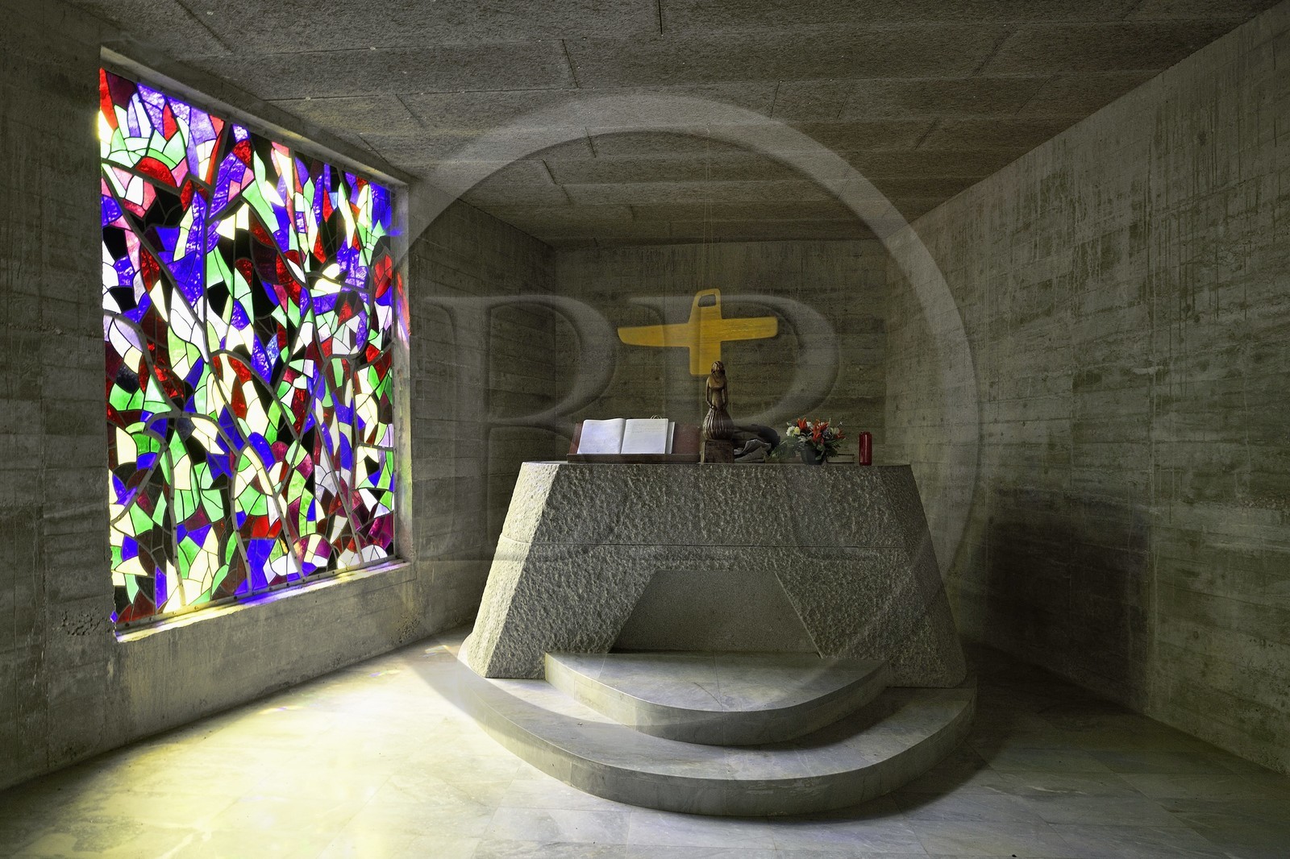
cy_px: 430
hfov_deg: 69.4
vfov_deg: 49.5
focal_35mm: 26
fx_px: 931
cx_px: 645
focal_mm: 26
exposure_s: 1/2.5
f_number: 5
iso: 1600
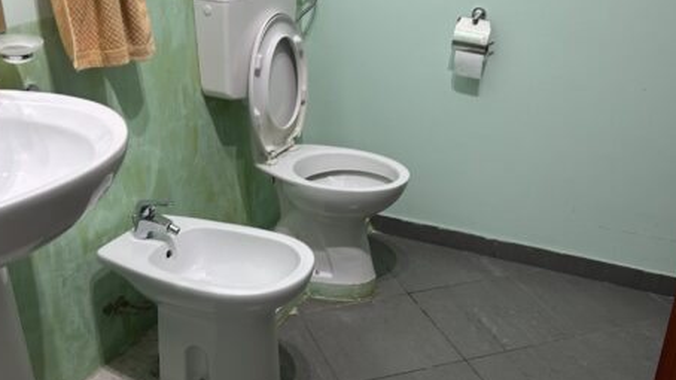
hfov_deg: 61.0
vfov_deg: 36.5
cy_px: 223
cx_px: 337
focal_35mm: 32
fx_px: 573
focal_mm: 5.7
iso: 100
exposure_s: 1/50
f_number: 1.5
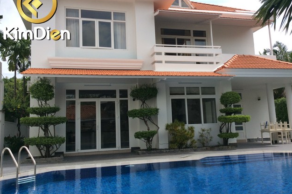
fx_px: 276
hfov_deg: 55.8
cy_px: 91
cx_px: 147
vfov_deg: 38.8
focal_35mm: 34
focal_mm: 3.3
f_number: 2.4
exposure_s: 1/1003
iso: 32
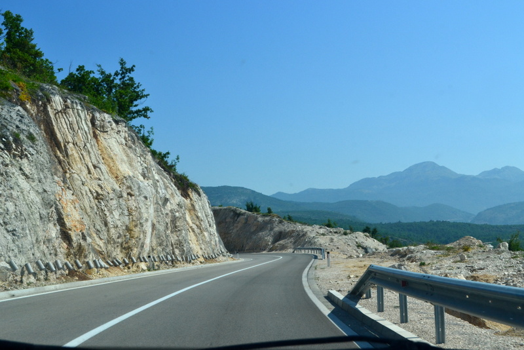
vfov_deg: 25.8
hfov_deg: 37.8
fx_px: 764
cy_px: 175
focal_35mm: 52
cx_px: 262
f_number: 11
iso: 360
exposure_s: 1/500
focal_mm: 35
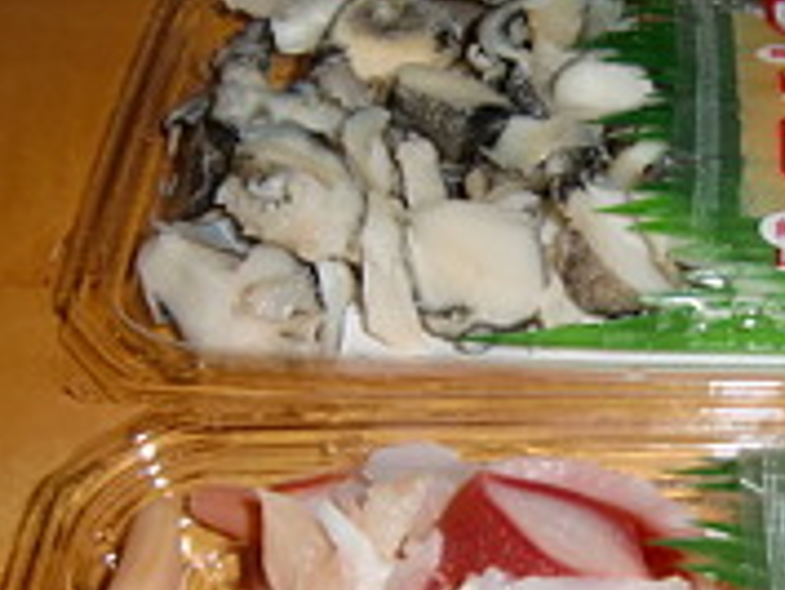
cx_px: 534
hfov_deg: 31.4
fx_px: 1384
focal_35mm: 61
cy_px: 373
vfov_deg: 24.0
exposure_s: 1/20
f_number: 3.2
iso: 64
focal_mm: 4.3
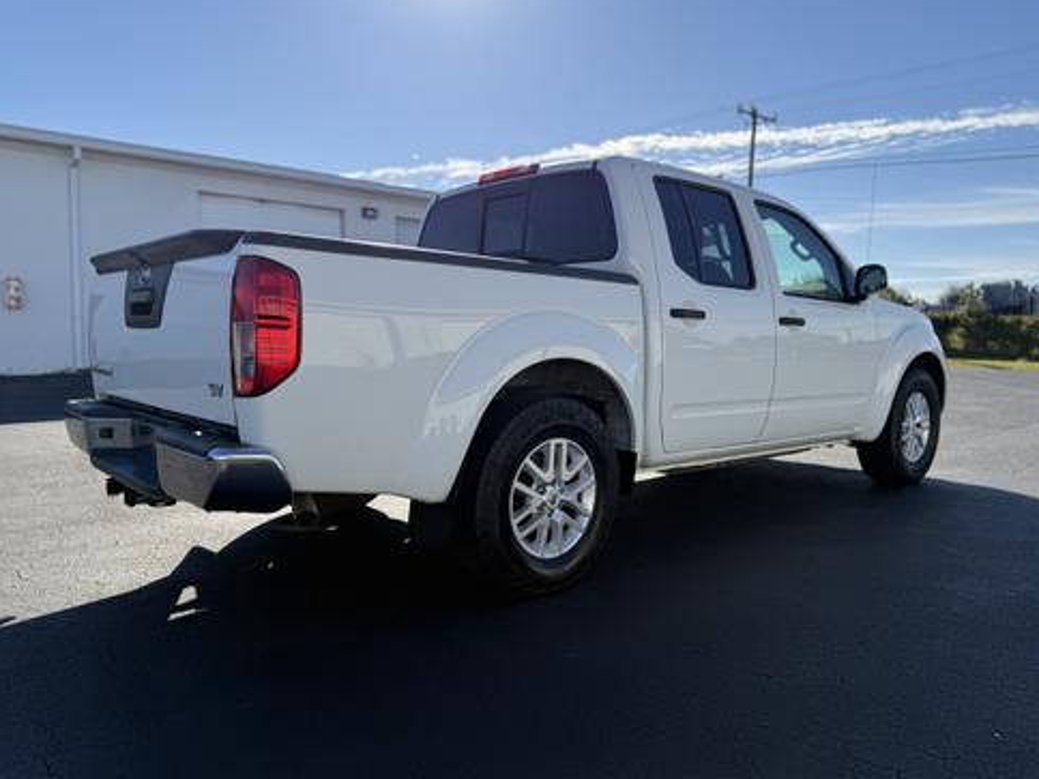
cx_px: 502
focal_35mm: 25
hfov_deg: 69.4
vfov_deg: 54.9
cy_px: 395
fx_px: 750
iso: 80
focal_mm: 6.76
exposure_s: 1/5319
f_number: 1.78
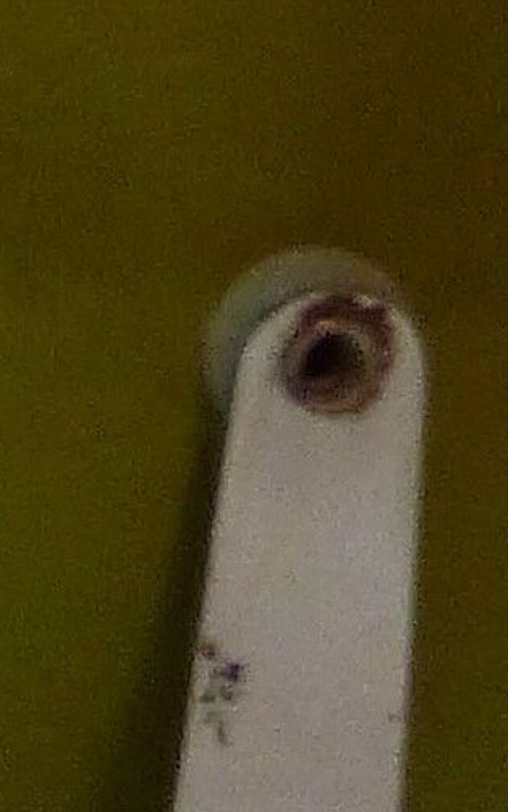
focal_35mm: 1030
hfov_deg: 1.3
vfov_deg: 2.0
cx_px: -108
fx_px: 22803
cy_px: 786
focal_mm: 20.1
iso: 400
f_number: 2.8
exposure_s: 1/30
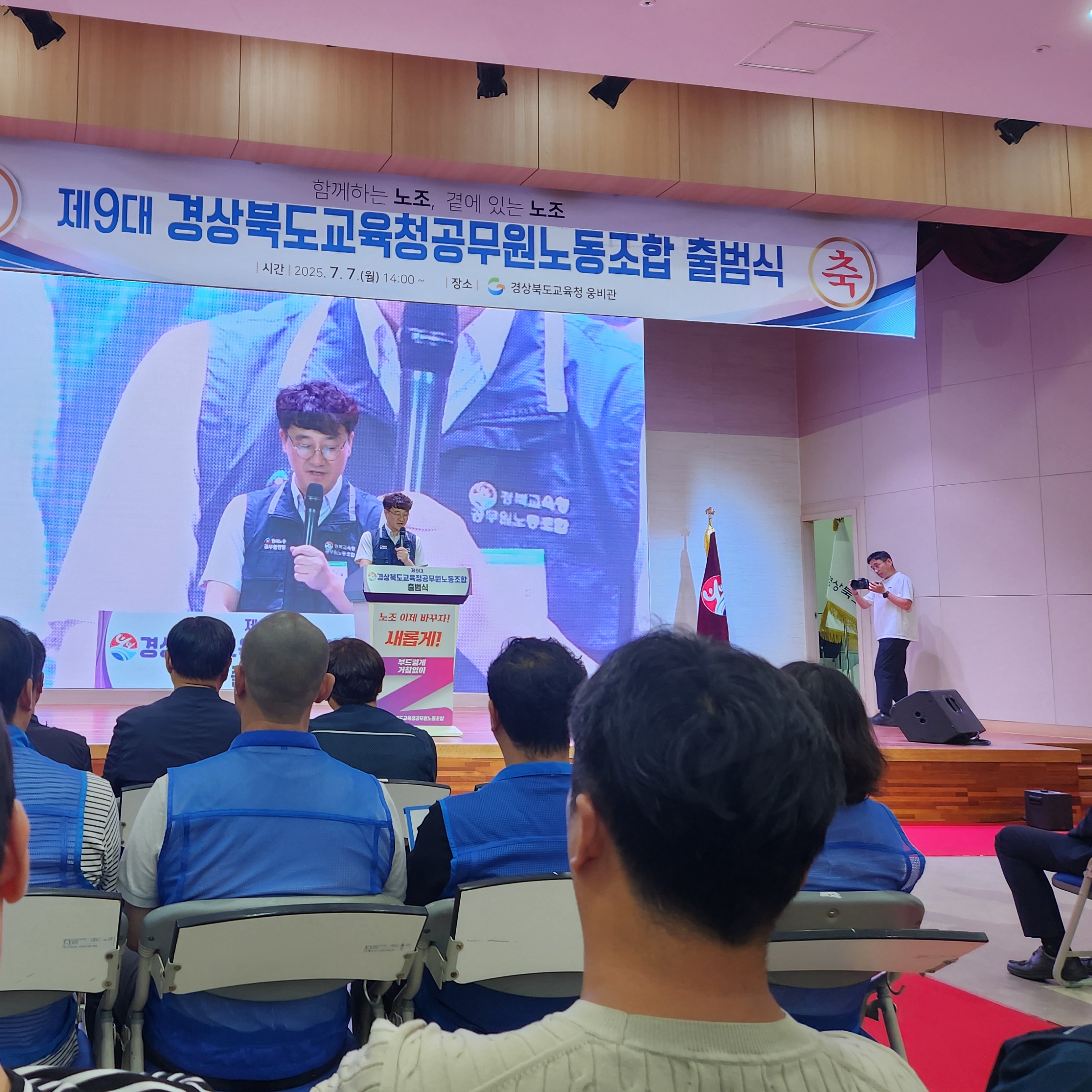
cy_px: 478
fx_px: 1213
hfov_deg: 46.7
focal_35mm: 34
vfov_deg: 48.3
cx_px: 273
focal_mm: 5.4
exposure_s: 1/120
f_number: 1.8
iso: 100
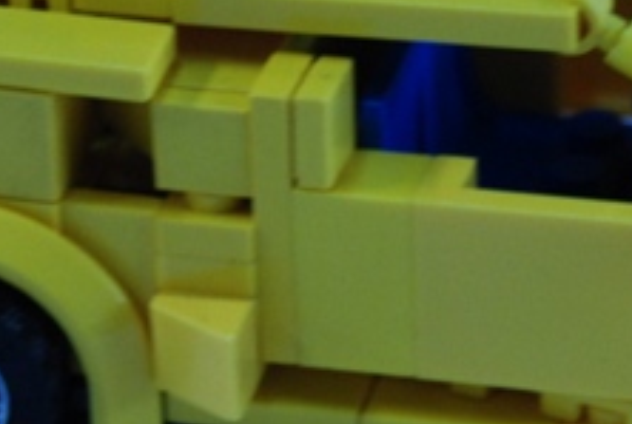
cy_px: 239
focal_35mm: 297
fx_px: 5221
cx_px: 487
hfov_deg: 6.9
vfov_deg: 4.7
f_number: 5.6
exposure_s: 1/40
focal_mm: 55
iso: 800
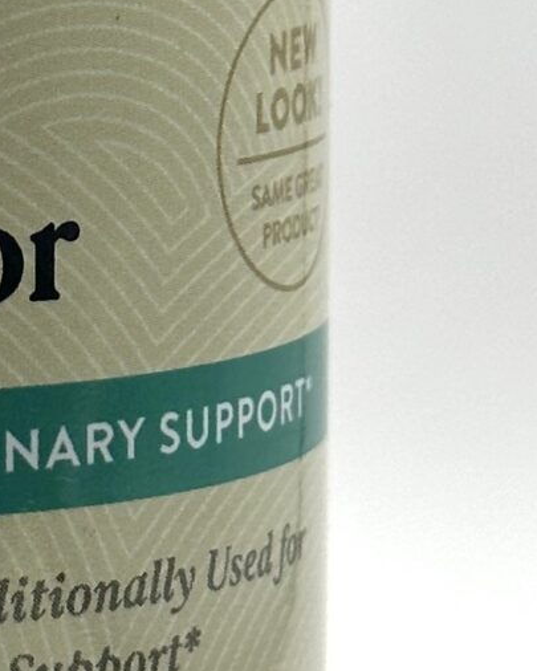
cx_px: -118
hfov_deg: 6.5
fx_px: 4707
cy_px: 219
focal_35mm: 237
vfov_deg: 8.1
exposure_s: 1/339
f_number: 1.78
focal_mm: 6.86
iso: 64
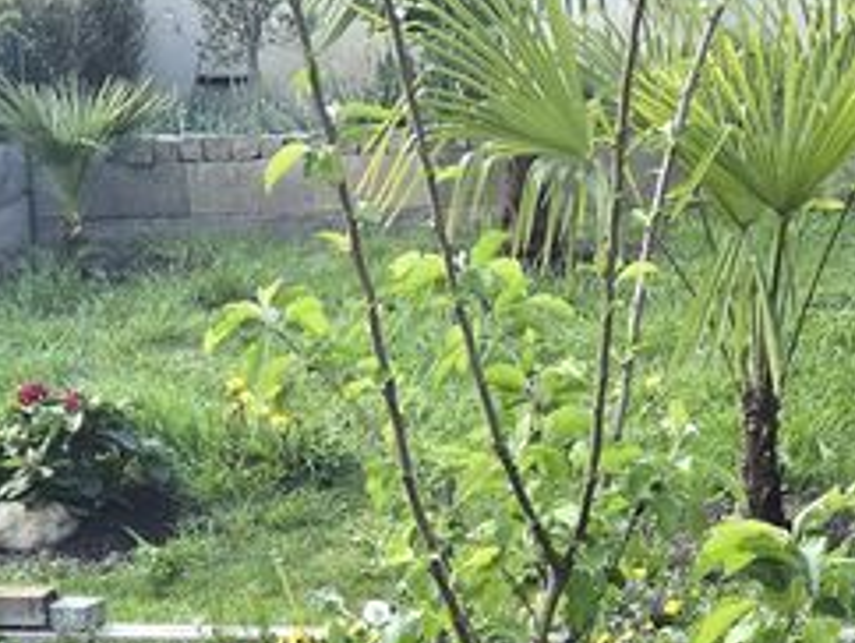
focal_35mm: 95
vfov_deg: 14.4
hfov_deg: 20.6
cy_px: 1000
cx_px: 431
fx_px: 2349
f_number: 1.8
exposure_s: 1/508
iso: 80
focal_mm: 5.4
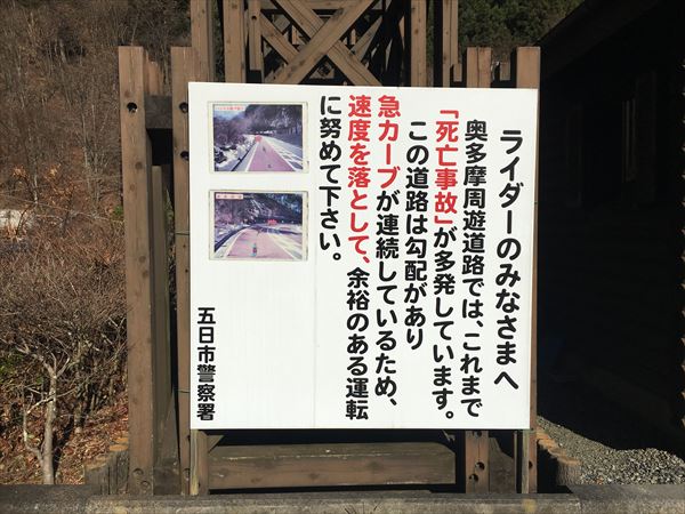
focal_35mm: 29
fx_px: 574
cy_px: 257
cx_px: 342
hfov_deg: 61.7
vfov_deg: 48.2
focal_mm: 4.15
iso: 25
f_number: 2.2
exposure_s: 1/3663
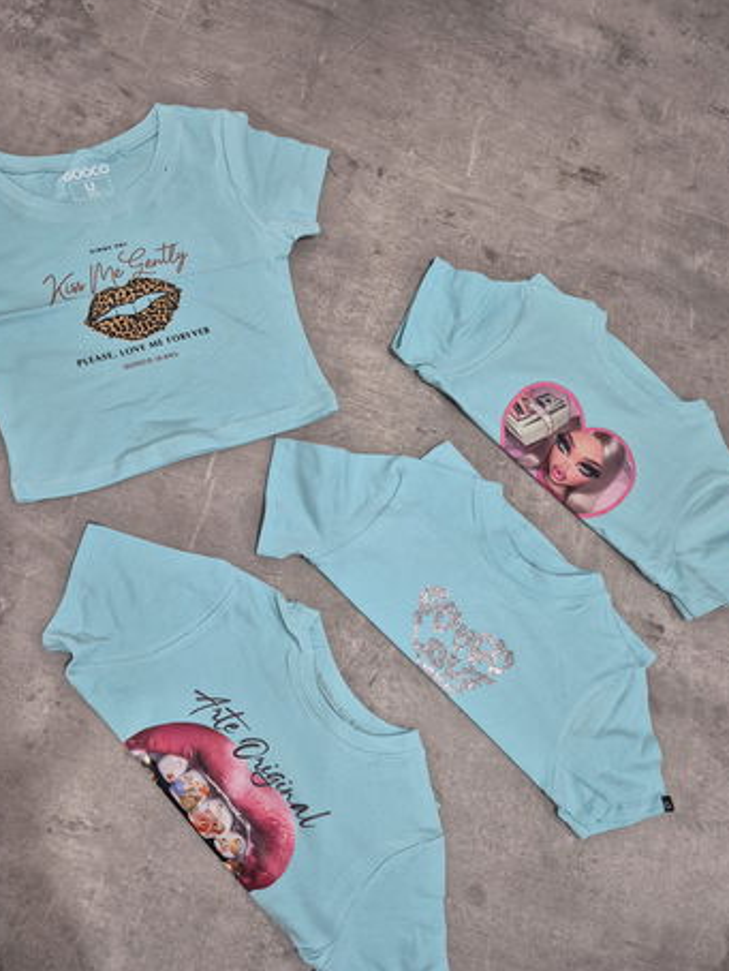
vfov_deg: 65.2
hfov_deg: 51.3
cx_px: 334
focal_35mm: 27
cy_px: 519
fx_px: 757
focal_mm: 5.4
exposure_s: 1/100
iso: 500
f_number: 1.8
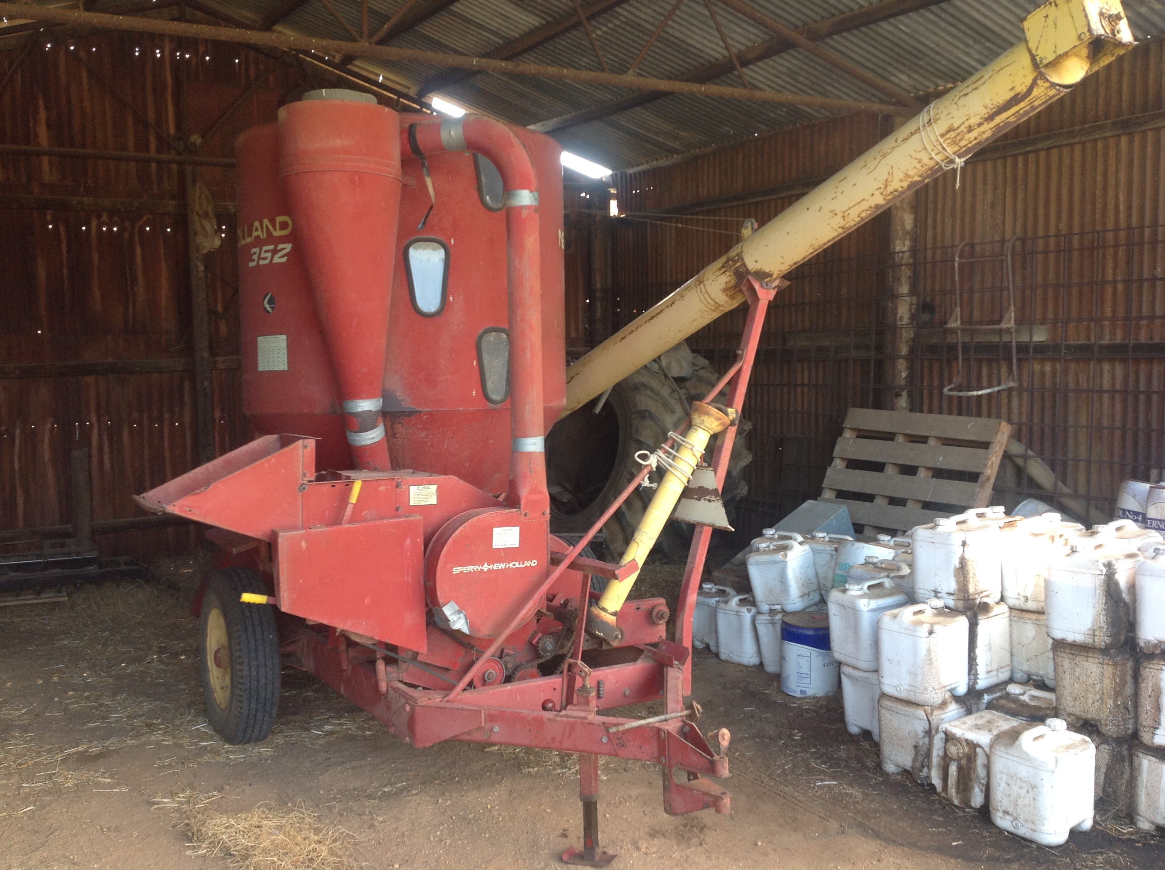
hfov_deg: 52.7
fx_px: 1176
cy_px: 435
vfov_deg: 40.6
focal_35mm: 35
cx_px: 582
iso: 64
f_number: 2.4
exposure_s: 1/60
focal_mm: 4.28
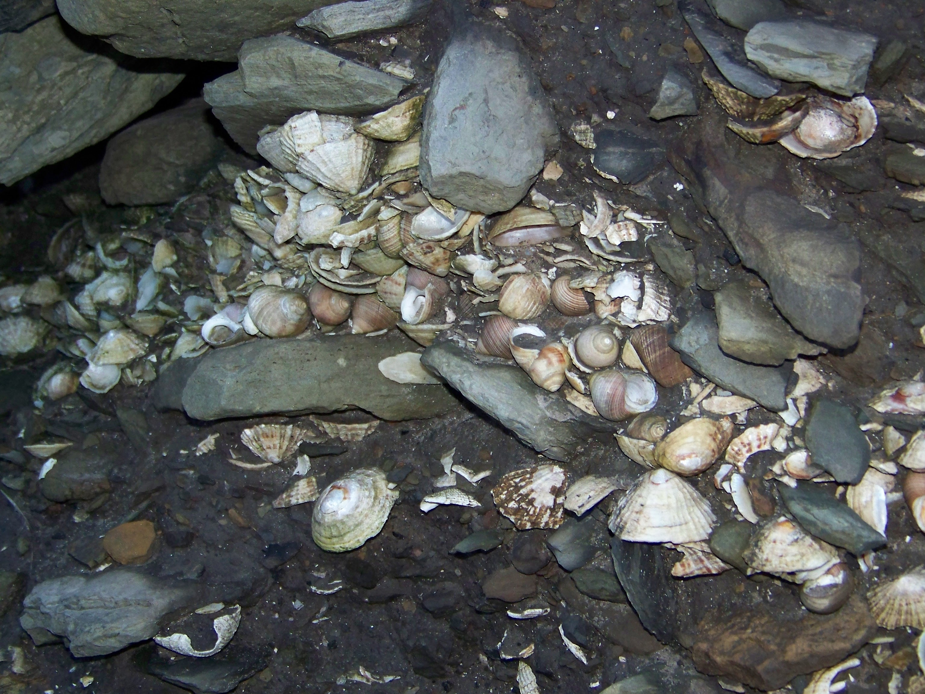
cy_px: 347
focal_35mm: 70
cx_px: 462
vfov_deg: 21.0
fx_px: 1871
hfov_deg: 27.8
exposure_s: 1/30
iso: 200
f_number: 3.2
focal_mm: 11.7
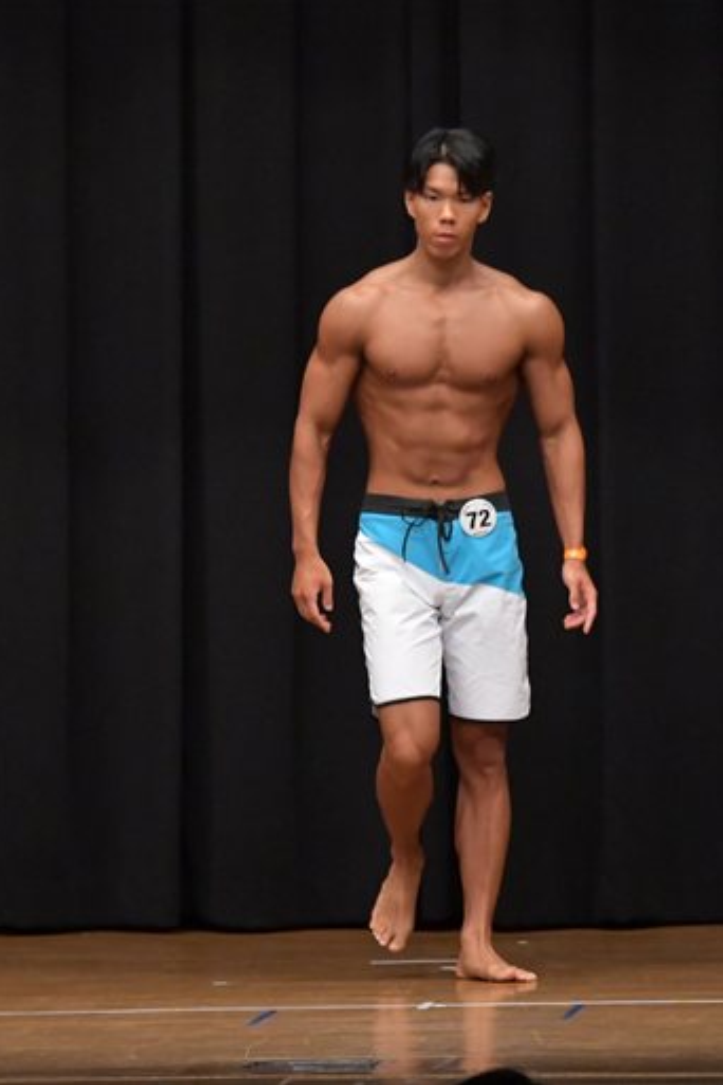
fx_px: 10242
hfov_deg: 4.0
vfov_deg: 6.1
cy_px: 541
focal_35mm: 340
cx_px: 301
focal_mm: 150
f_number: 5.6
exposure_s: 1/400
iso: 6400
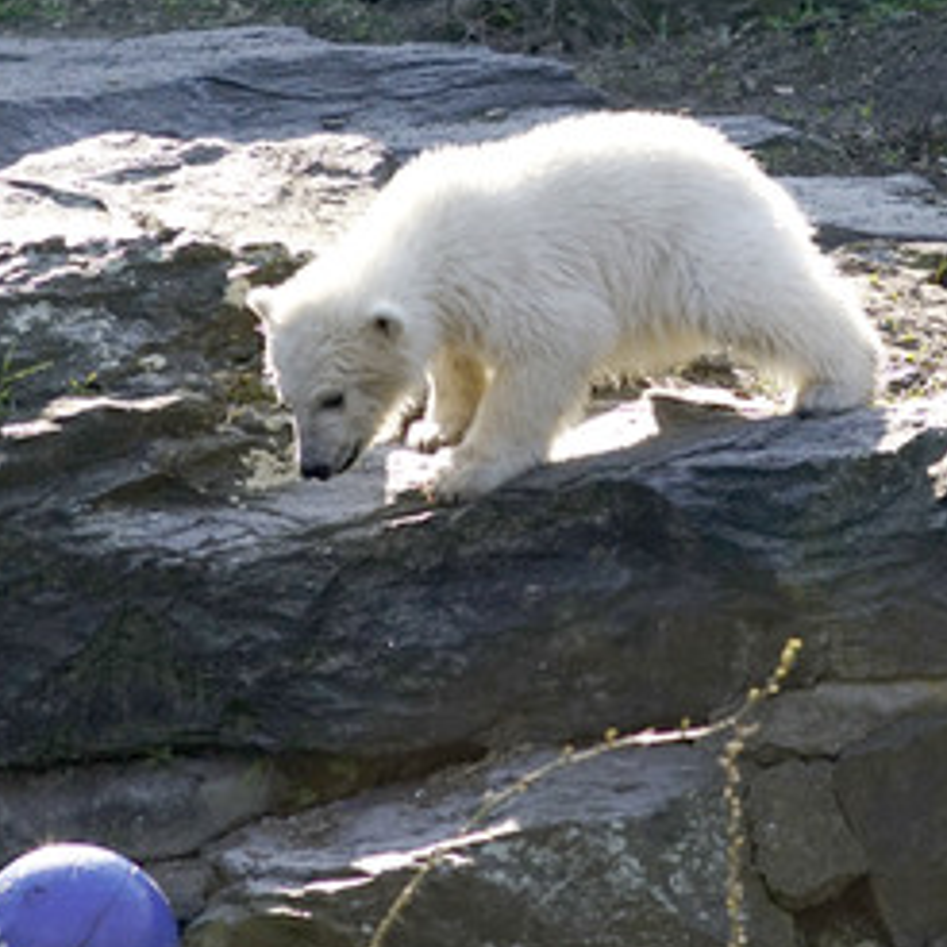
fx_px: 9626
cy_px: 562
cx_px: 410
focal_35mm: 311
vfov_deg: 5.6
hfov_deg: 5.6
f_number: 5
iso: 640
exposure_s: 1/2000
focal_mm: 200
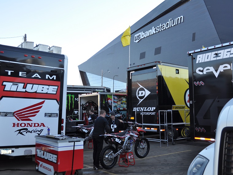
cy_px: 87
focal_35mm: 36
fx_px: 242
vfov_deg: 39.7
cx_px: 117
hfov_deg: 51.3
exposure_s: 1/200
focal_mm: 22
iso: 200
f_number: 5.6
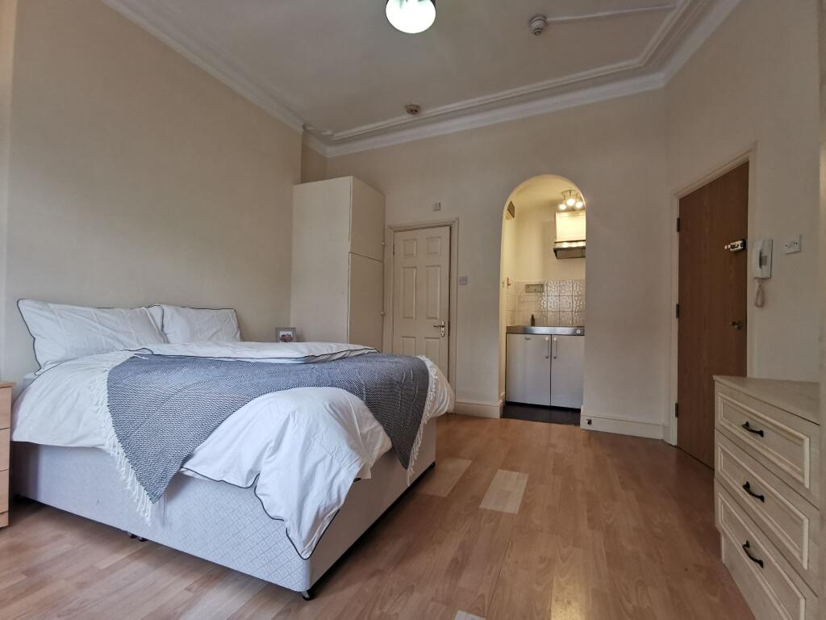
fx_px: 382
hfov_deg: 94.5
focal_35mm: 16
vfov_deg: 78.1
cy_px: 310
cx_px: 413
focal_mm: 2.35
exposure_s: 1/50
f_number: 2.2
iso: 250
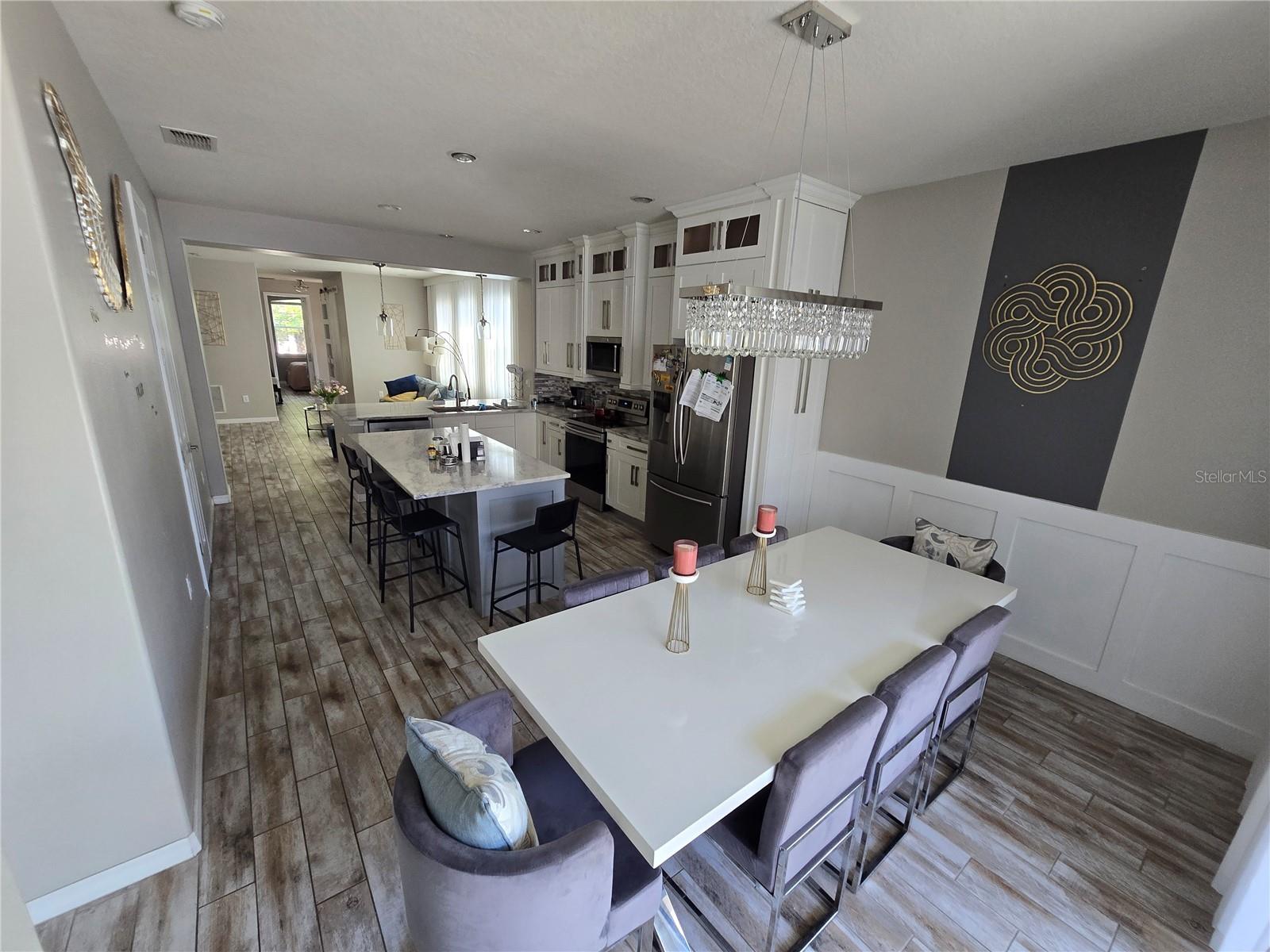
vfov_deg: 89.9
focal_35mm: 13
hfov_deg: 106.2
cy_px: 476
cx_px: 635
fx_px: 477
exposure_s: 1/60
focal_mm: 2.2
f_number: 2.2
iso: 200
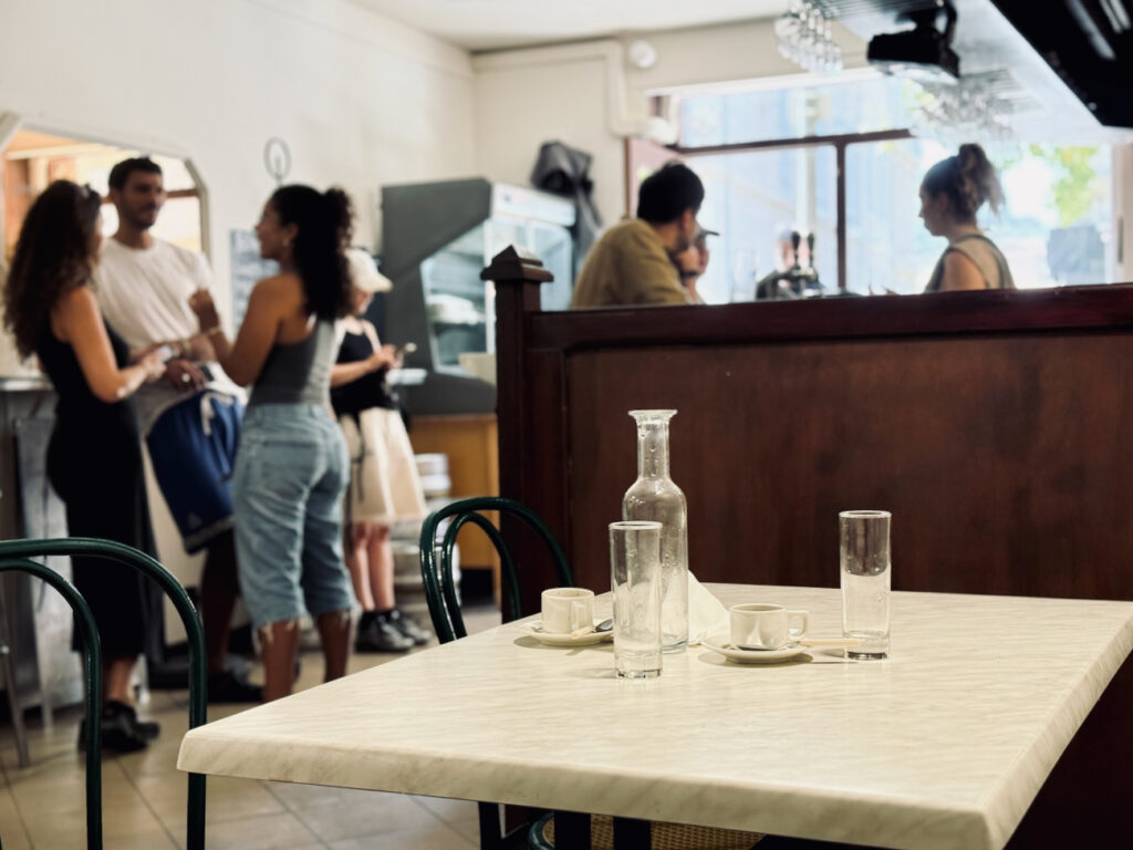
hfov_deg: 39.7
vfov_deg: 30.3
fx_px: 1571
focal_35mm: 48
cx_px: 566
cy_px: 425
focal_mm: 6.76
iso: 160
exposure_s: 1/100
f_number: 1.78
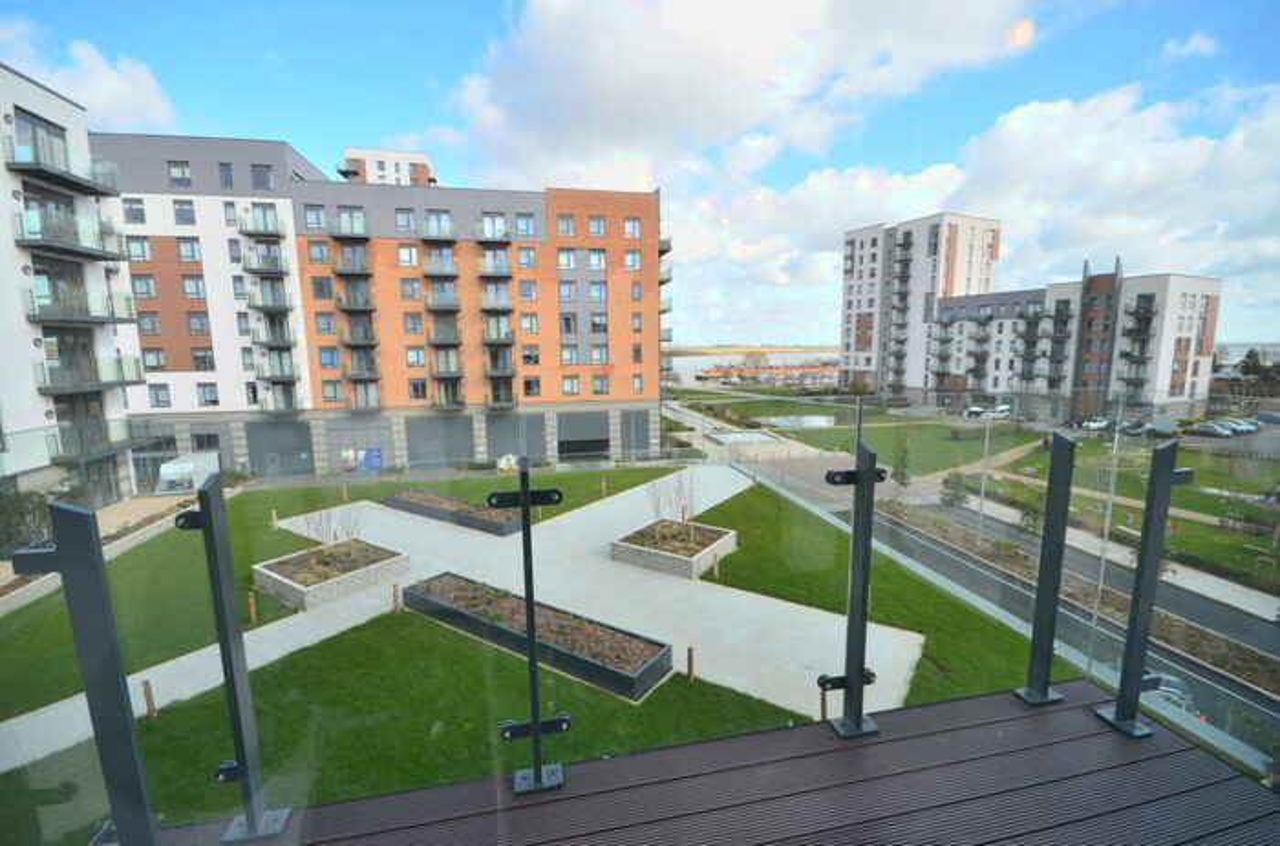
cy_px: 423
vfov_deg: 77.0
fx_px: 532
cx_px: 640
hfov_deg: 100.5
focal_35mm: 15
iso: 200
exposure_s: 1/200
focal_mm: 10
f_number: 7.1
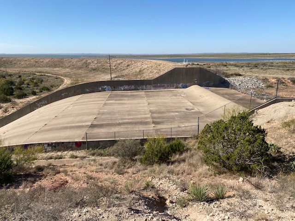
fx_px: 222
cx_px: 148
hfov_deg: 67.3
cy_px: 110
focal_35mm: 26
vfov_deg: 53.1
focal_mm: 4.25
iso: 32
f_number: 1.8
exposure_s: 1/3125
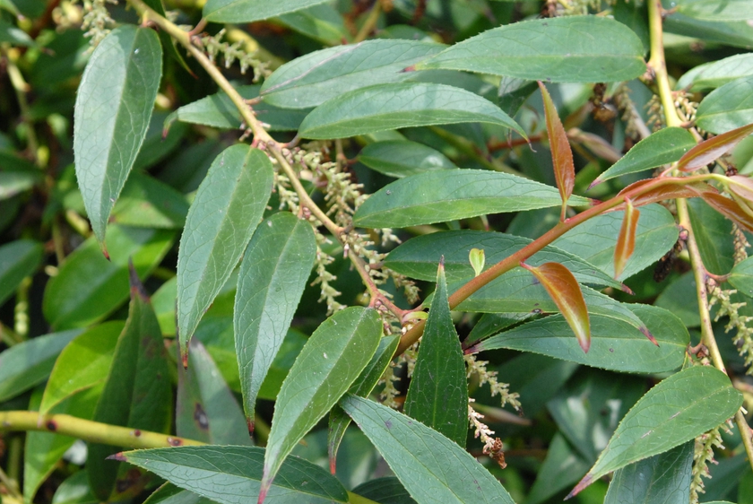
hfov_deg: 16.0
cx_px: 440
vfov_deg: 10.7
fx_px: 2680
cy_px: 272
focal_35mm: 128
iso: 400
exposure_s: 1/180
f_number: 7.1
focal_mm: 70
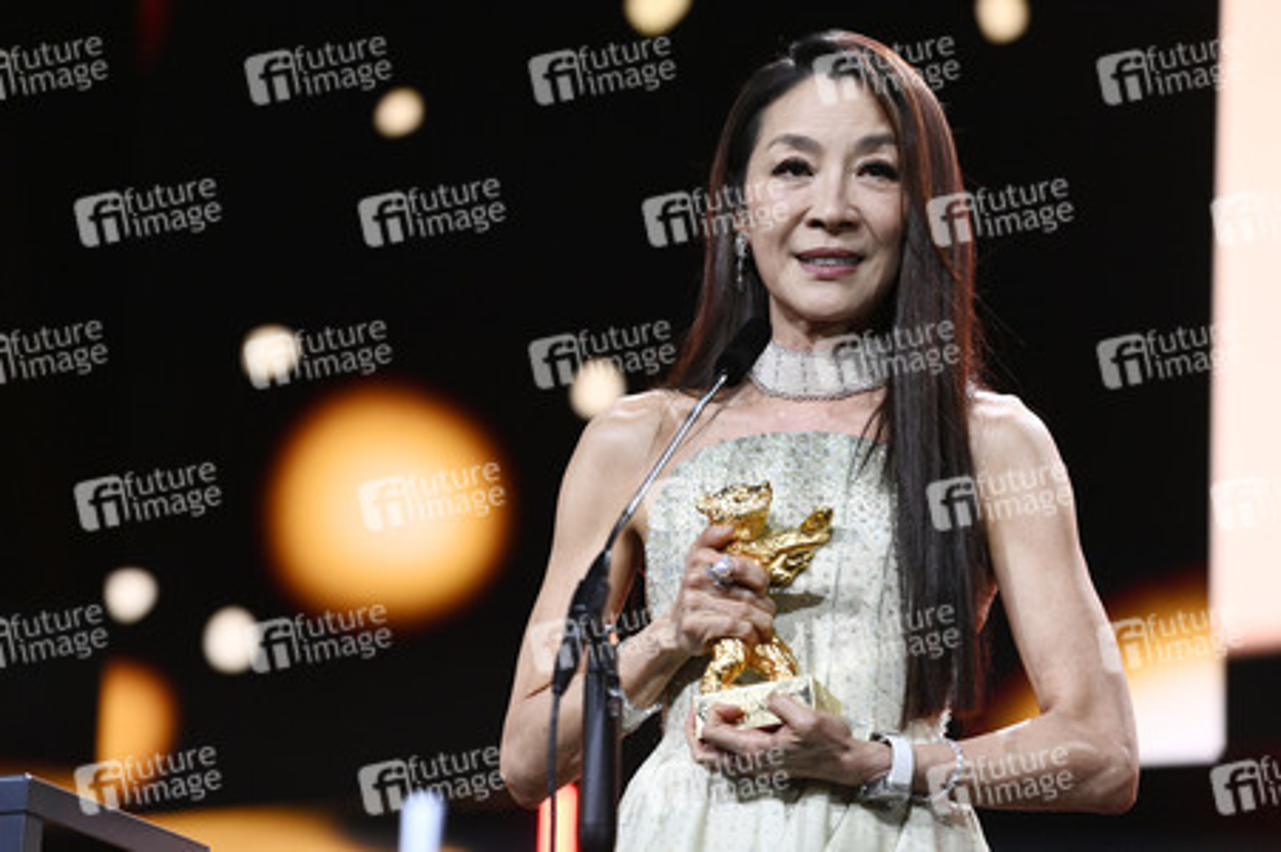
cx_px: 640
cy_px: 426
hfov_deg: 10.8
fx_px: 6756
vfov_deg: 7.2
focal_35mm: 190
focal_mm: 190
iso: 4000
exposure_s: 1/250
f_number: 5
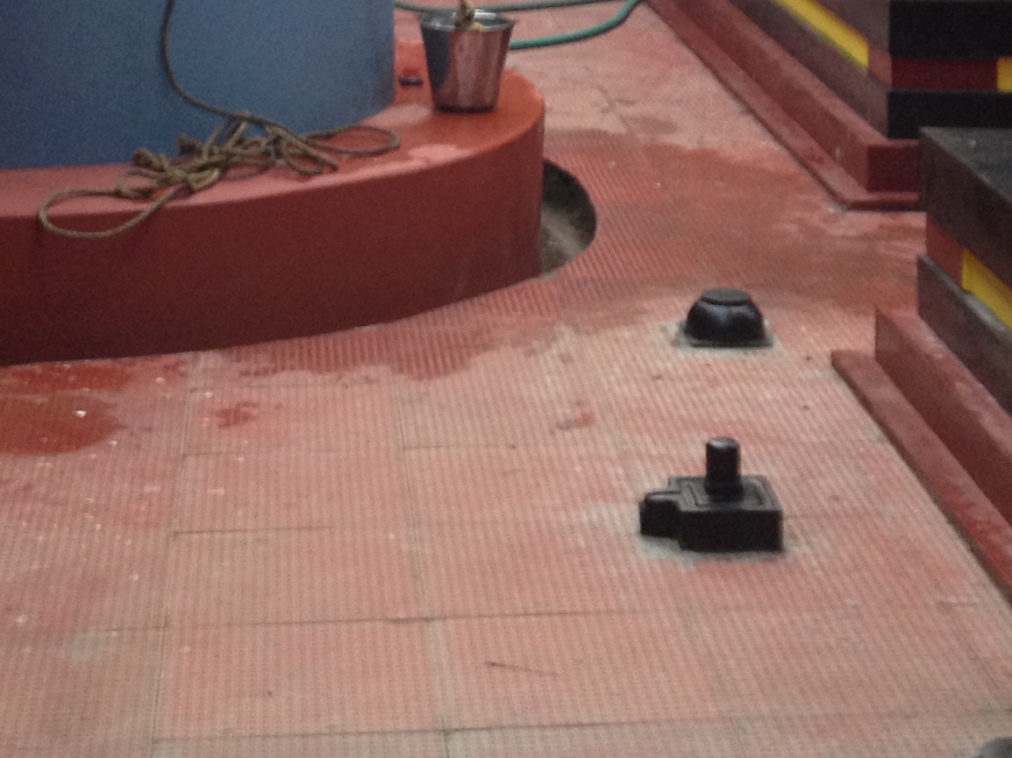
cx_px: 439
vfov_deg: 14.2
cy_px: -300
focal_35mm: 99
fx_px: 2894
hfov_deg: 19.8
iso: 125
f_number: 2.4
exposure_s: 1/20
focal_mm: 4.28
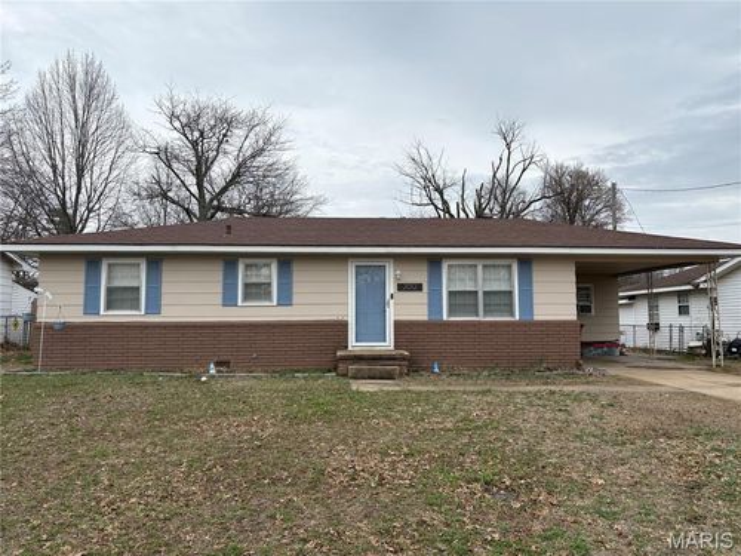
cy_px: 278
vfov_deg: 53.1
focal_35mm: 26
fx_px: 557
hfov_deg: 67.3
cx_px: 370
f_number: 1.6
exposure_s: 1/2865
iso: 50
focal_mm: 5.96
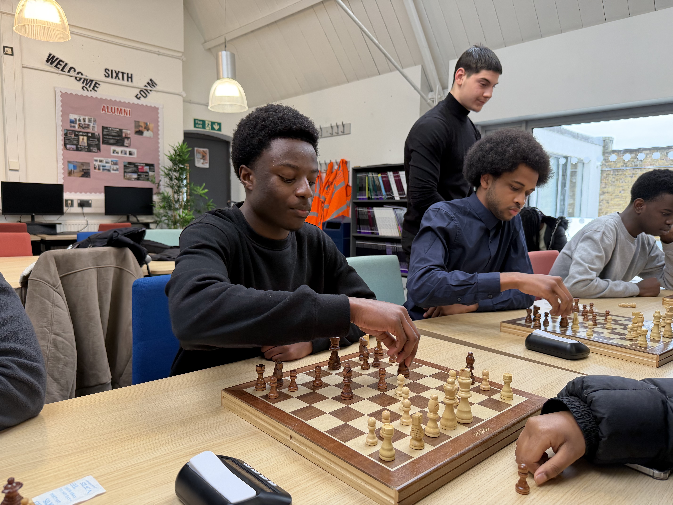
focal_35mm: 24
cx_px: 336
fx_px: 467
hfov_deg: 71.6
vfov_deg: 56.8
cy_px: 252
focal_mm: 6.76
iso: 200
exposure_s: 1/121
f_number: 1.78
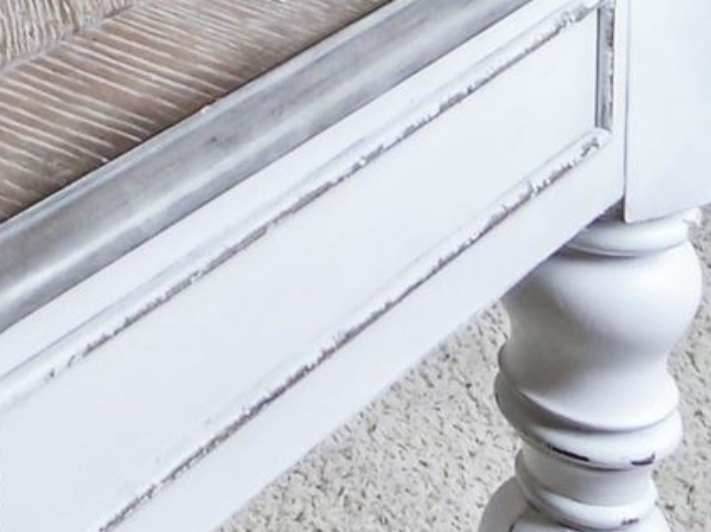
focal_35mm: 102
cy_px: -835
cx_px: -334
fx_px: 2094
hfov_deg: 17.5
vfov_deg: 11.4
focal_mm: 7
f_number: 4
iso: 400
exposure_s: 1/25
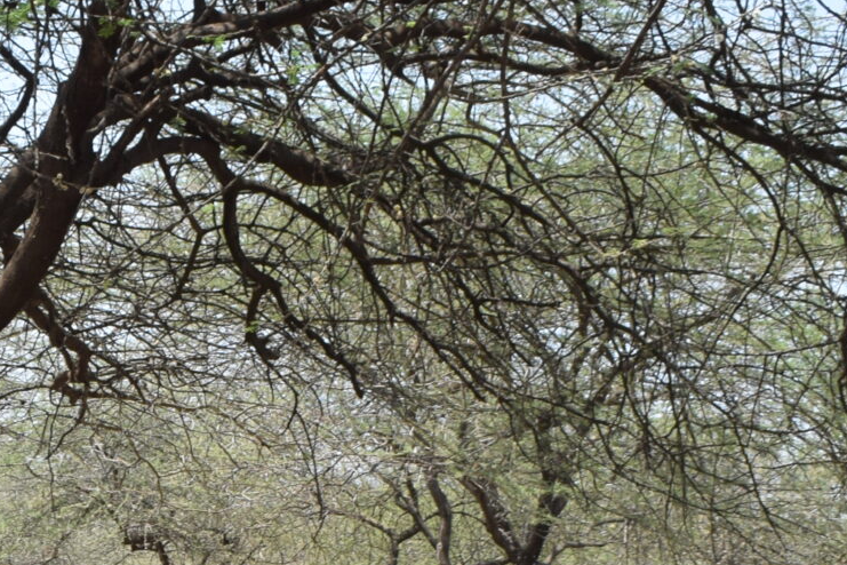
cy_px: 872
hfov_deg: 17.6
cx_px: 67
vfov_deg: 11.5
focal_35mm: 114
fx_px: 2682
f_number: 8
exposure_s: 1/250
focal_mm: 22
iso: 200
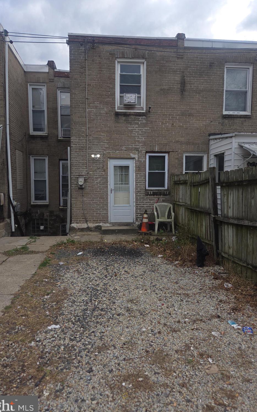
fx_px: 280
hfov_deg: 49.3
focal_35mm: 25
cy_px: 207
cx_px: 128
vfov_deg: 72.6
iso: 25
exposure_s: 1/868
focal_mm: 5.4
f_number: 1.8
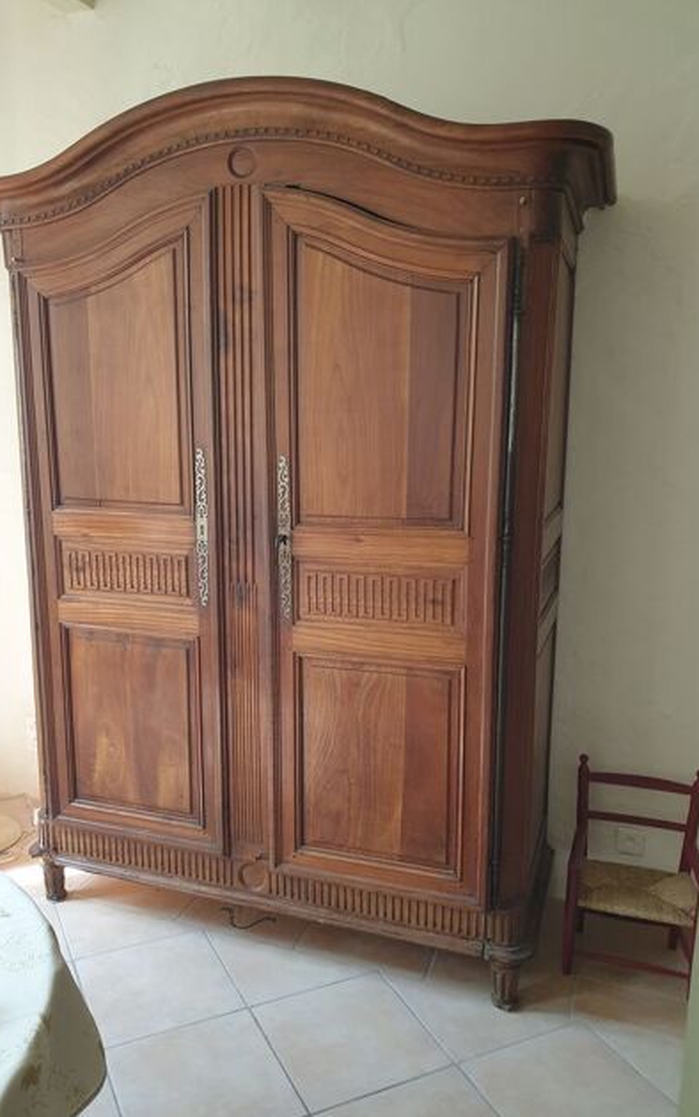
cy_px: 566
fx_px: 853
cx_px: 293
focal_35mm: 28
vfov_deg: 66.5
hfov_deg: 44.4
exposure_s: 1/50
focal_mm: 4.3
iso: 160
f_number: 2.4
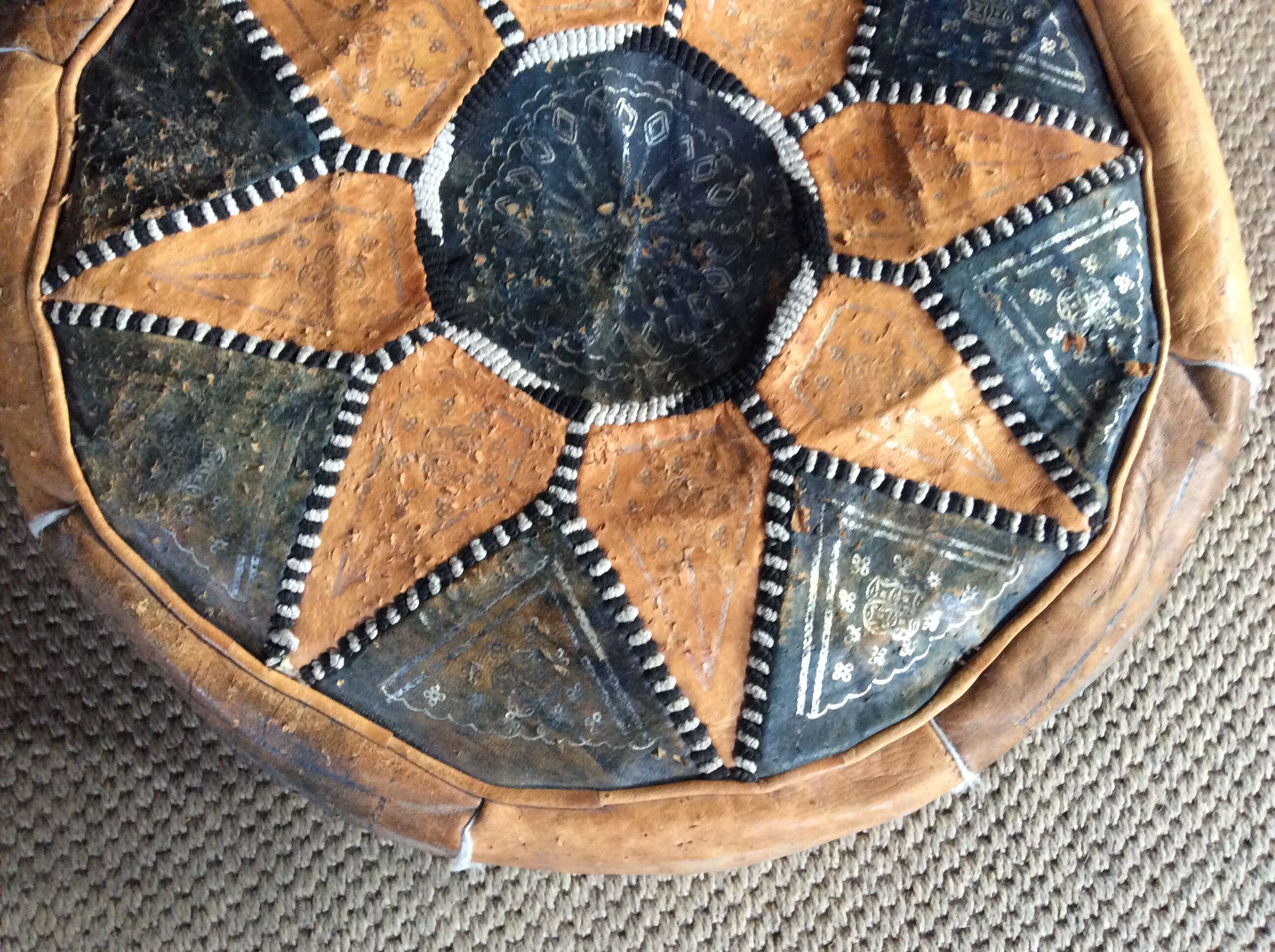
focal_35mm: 32
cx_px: 638
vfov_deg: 44.1
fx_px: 1177
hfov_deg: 56.9
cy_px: 476
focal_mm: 3.3
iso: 200
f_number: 2.4
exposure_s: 1/25
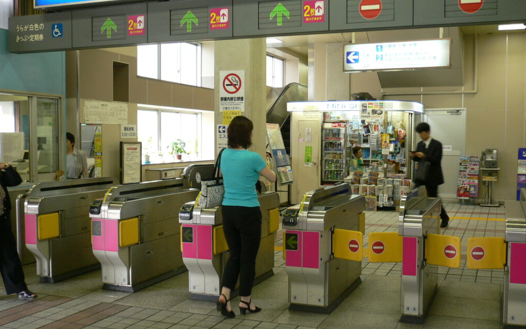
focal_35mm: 44
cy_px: 179
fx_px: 631
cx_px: 264
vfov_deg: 29.2
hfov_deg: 45.3
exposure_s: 1/25
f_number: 3.1
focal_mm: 6.8
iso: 100
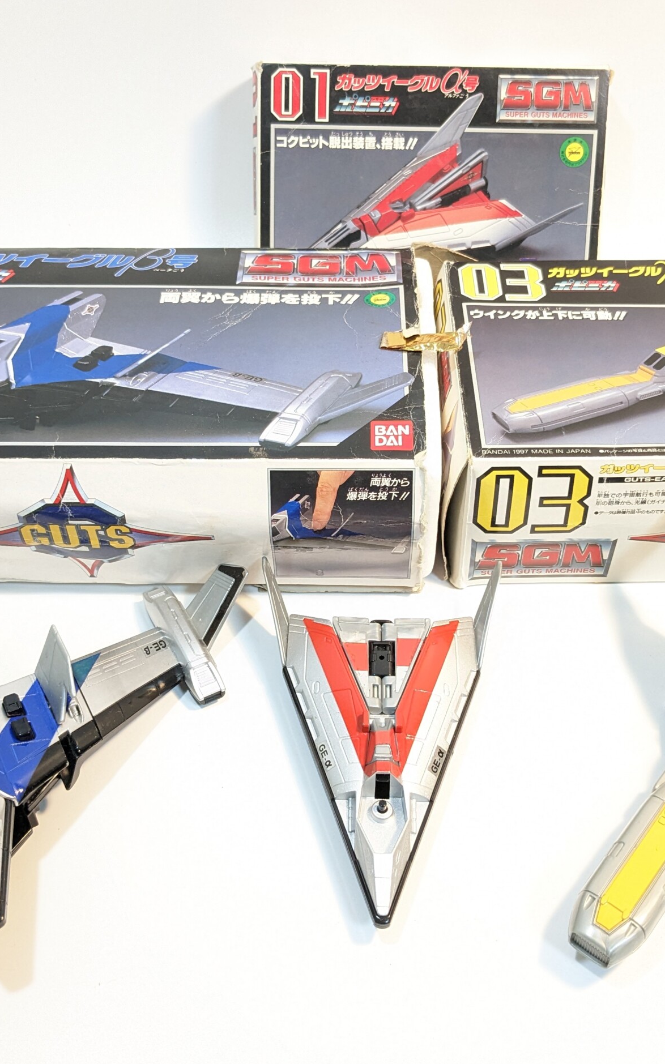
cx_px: 339
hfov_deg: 32.8
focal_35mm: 39
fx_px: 1131
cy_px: 524
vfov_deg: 50.4
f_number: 1.73
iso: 226
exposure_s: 1/99.9
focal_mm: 4.38
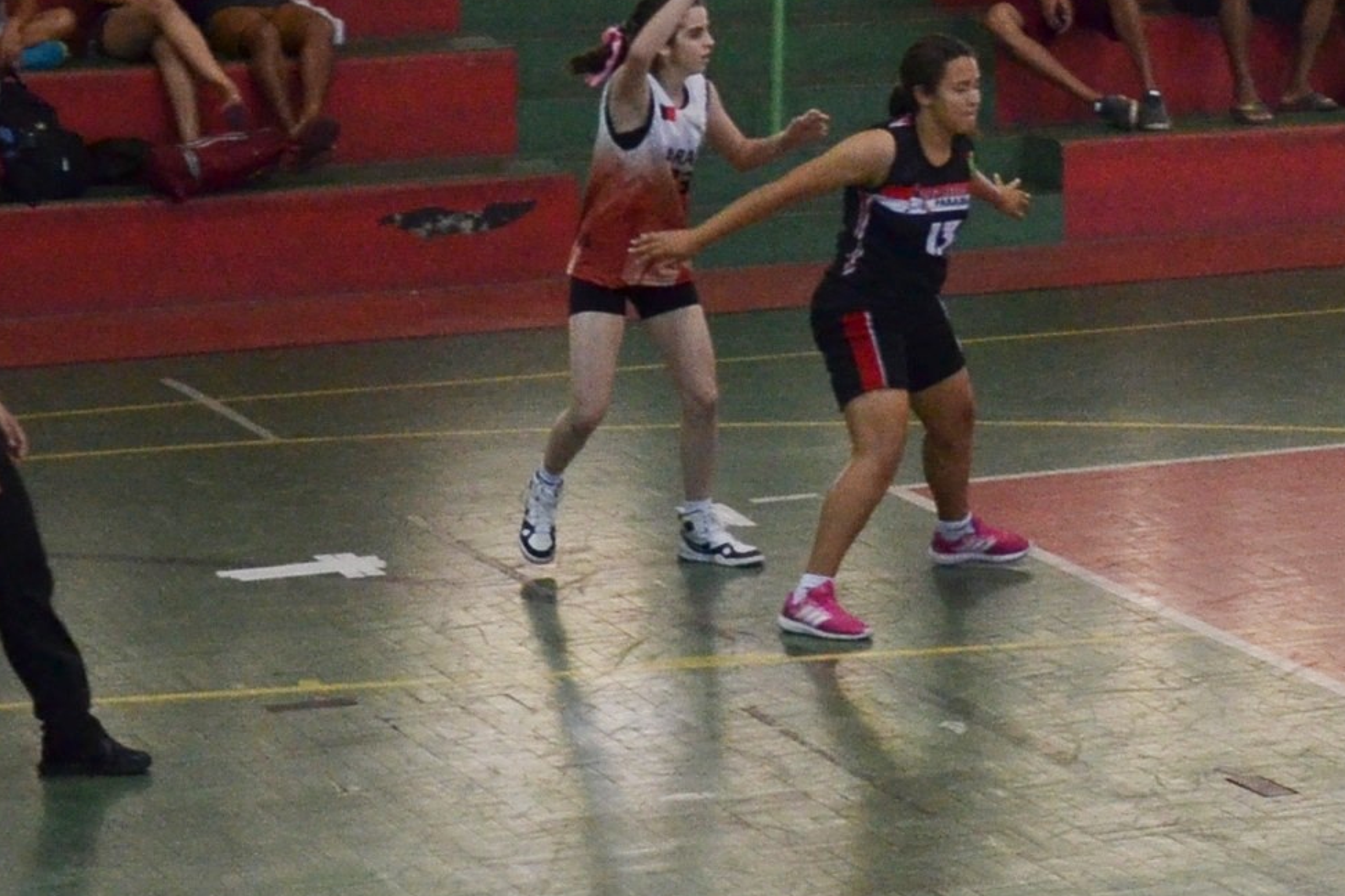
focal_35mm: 148
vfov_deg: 9.3
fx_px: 5529
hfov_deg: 13.6
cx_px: 1504
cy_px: 257
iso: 1600
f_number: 4
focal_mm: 26
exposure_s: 1/320
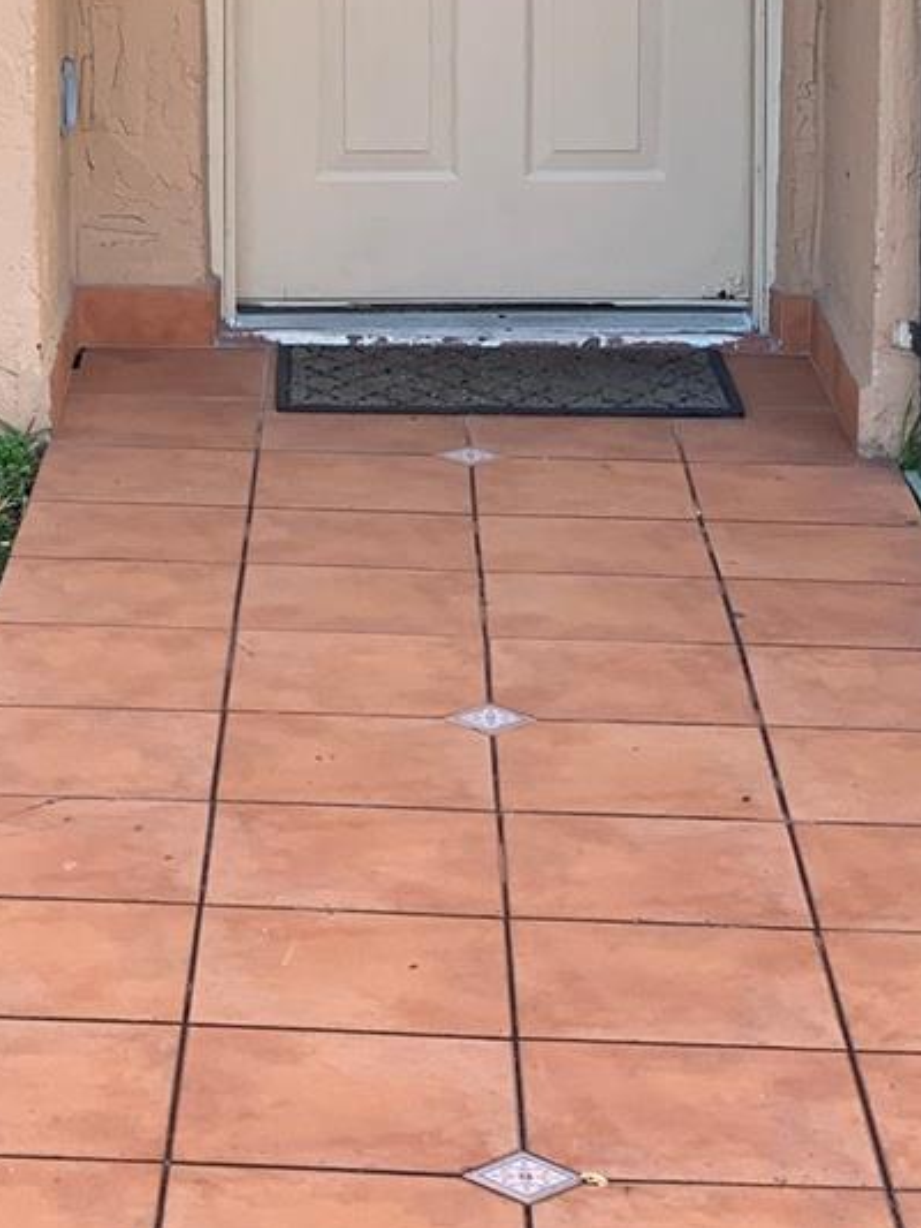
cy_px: 62
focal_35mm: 117
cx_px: 99
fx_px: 4149
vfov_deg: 16.5
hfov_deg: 12.6
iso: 40
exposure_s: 1/122
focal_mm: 6
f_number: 2.4
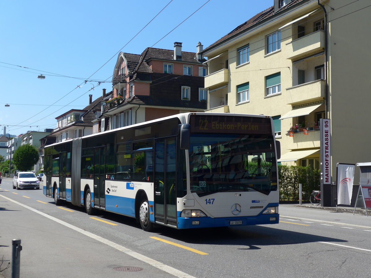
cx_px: 186
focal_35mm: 52
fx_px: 557
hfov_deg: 36.8
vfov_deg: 28.0
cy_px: 139
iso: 80
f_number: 3.3
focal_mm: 10.7
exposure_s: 1/1000
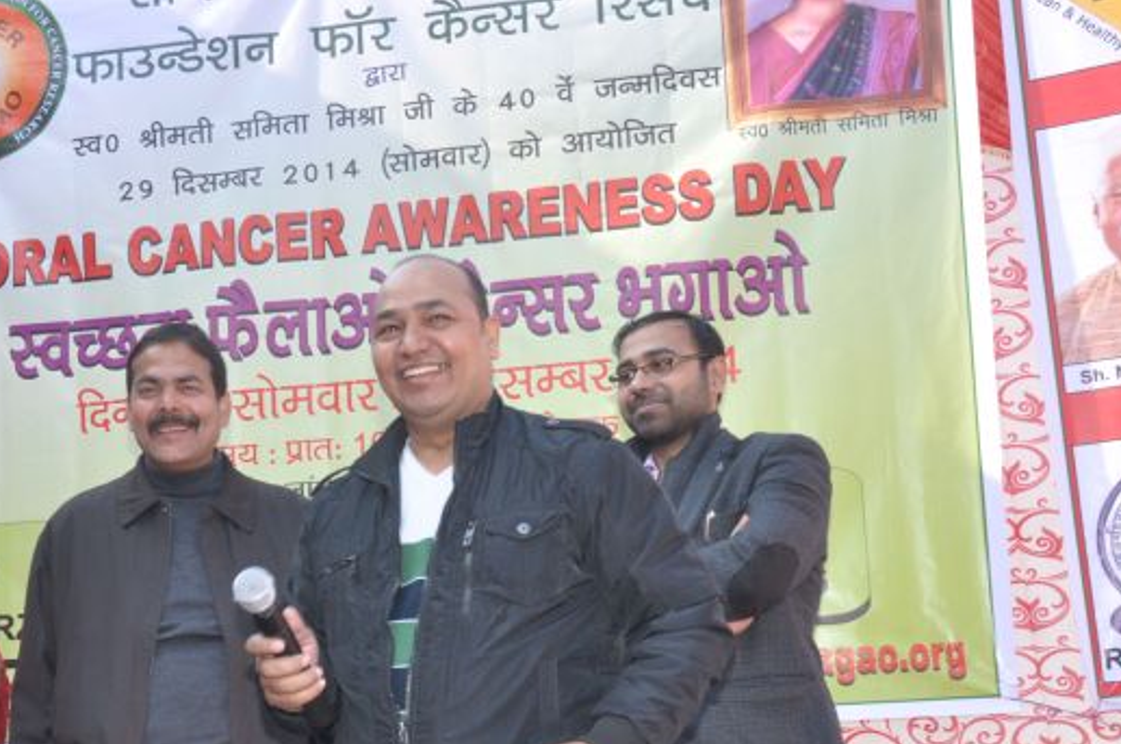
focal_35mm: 65
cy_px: 574
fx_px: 2021
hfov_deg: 30.7
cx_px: 334
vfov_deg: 20.7
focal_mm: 28
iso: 640
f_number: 11
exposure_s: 1/160
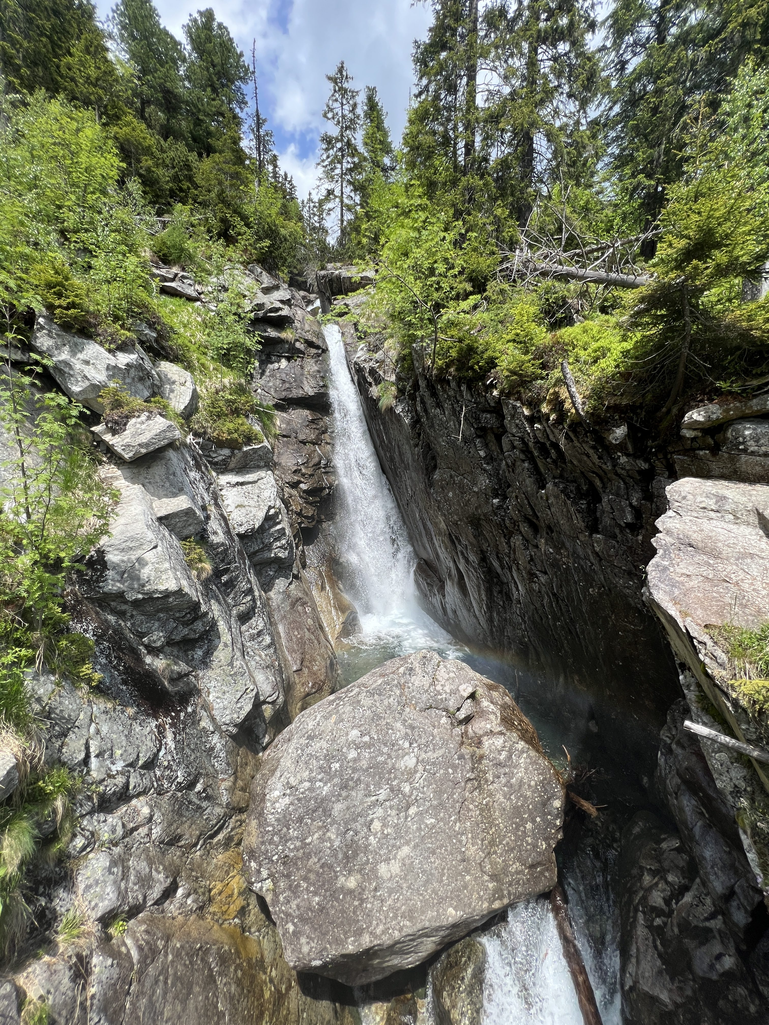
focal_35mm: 13
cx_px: 384
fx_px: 385
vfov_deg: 106.2
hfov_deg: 89.9
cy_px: 512
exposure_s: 1/717
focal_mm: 1.57
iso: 32
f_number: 1.8
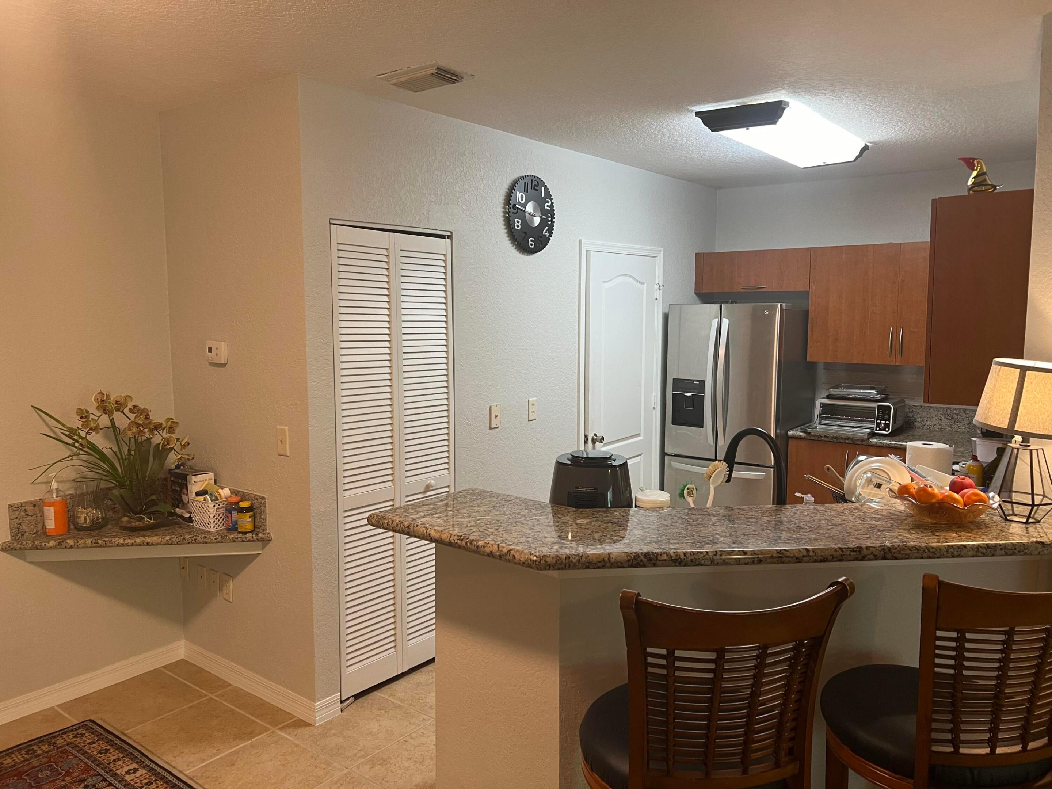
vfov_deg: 53.1
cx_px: 526
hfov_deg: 67.3
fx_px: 790
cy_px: 394
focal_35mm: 26
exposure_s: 1/60
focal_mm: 5.7
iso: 125
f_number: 1.5
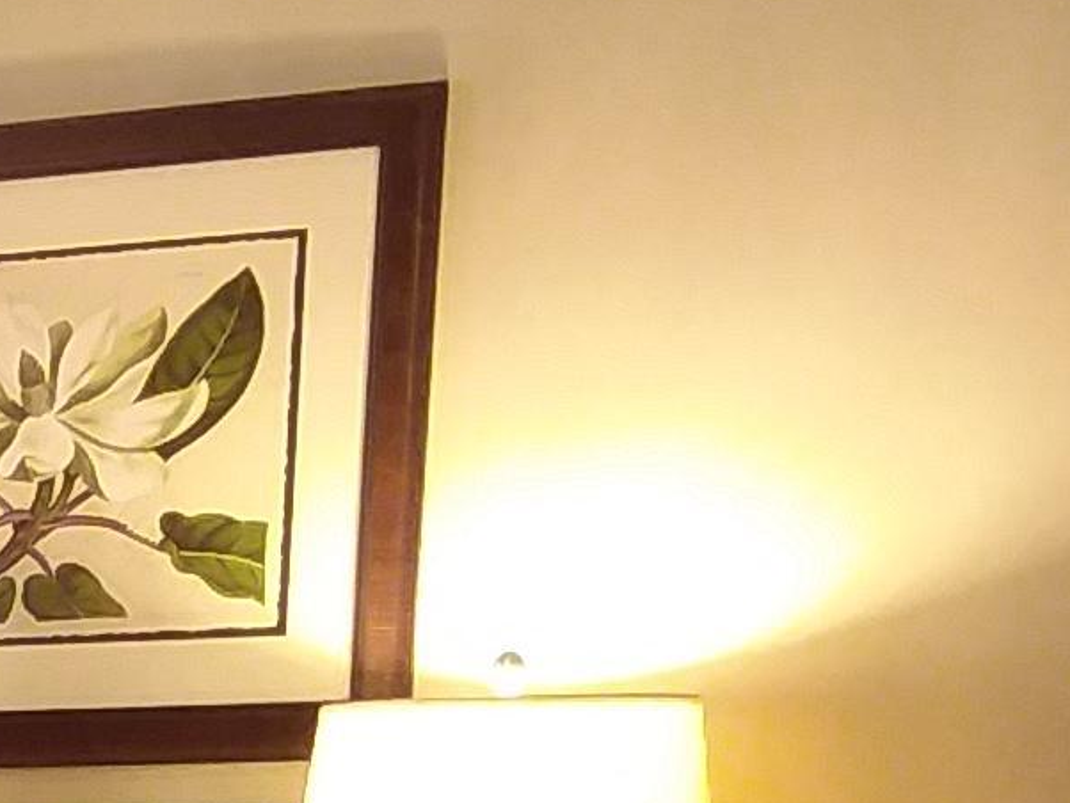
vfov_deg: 10.8
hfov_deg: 14.3
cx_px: -779
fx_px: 3834
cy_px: 1689
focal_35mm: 124
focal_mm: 2.47
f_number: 1.9
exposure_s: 1/30
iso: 100
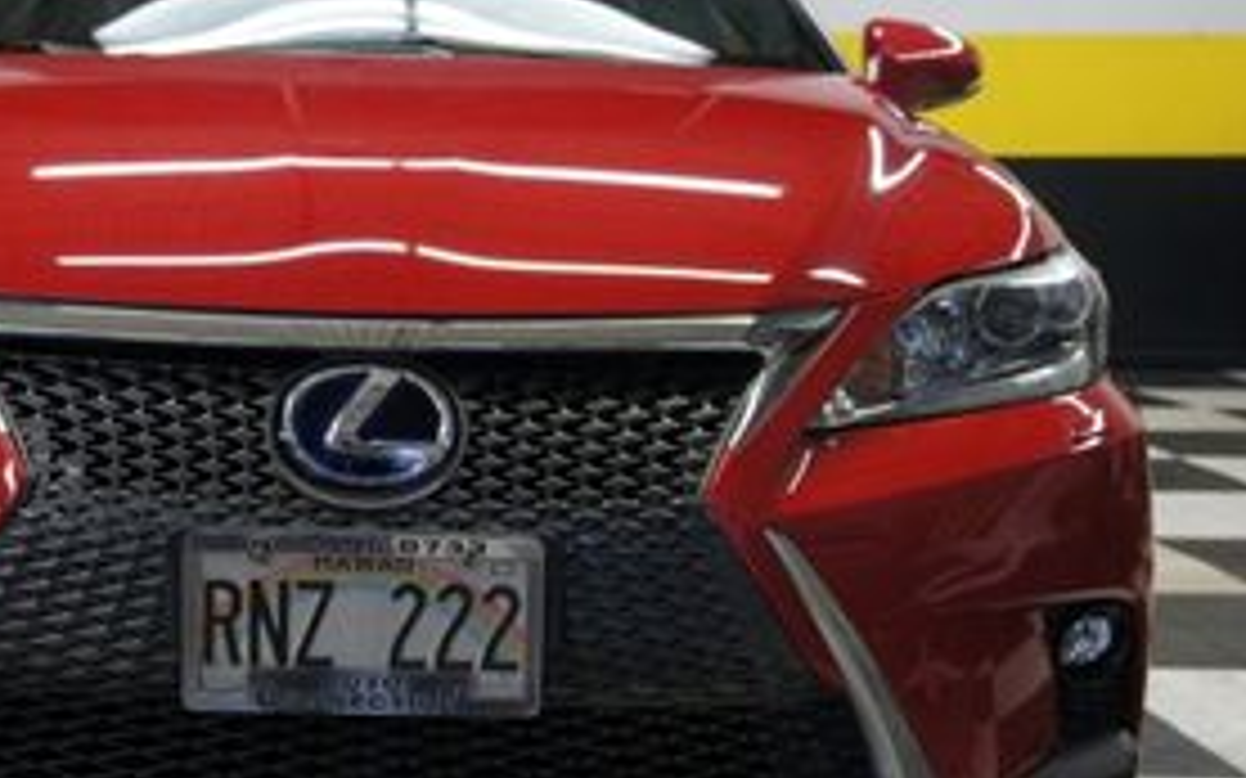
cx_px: 351
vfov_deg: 24.4
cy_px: 450
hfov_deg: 37.5
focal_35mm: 53
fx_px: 1799
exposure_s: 1/40
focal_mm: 24
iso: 400
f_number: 4
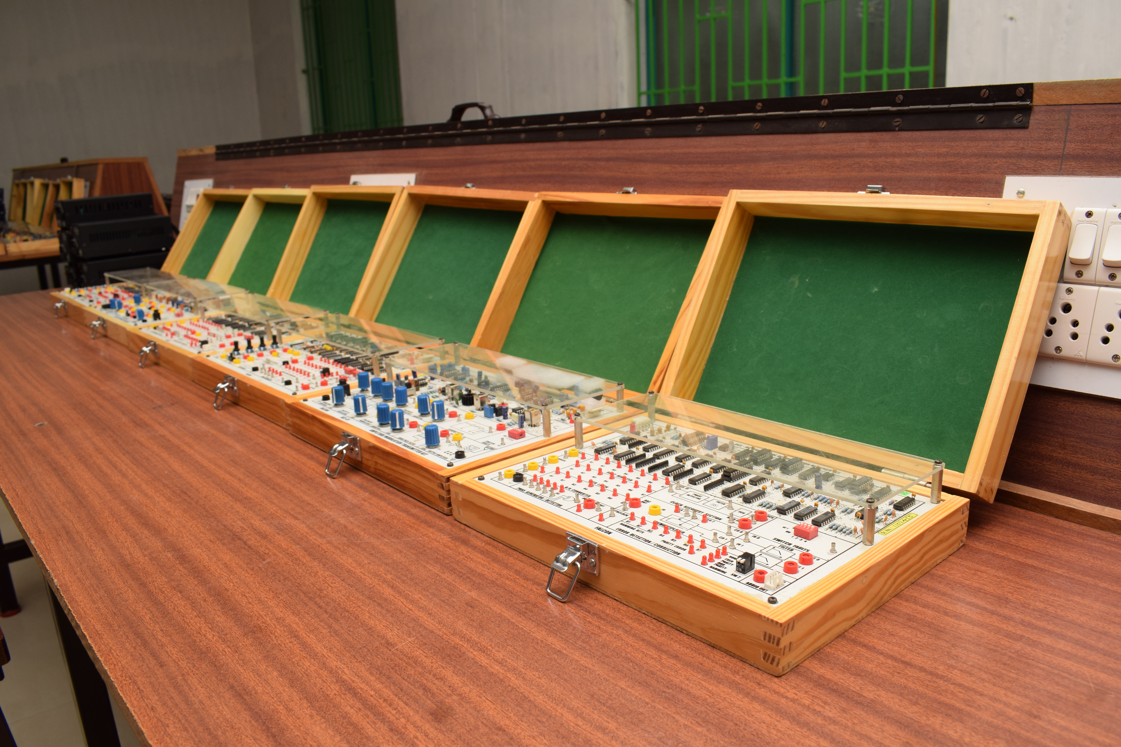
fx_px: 841
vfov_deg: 47.9
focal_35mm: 27
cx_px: 560
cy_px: 374
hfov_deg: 67.4
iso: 320
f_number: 8
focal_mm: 18
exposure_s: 1/125
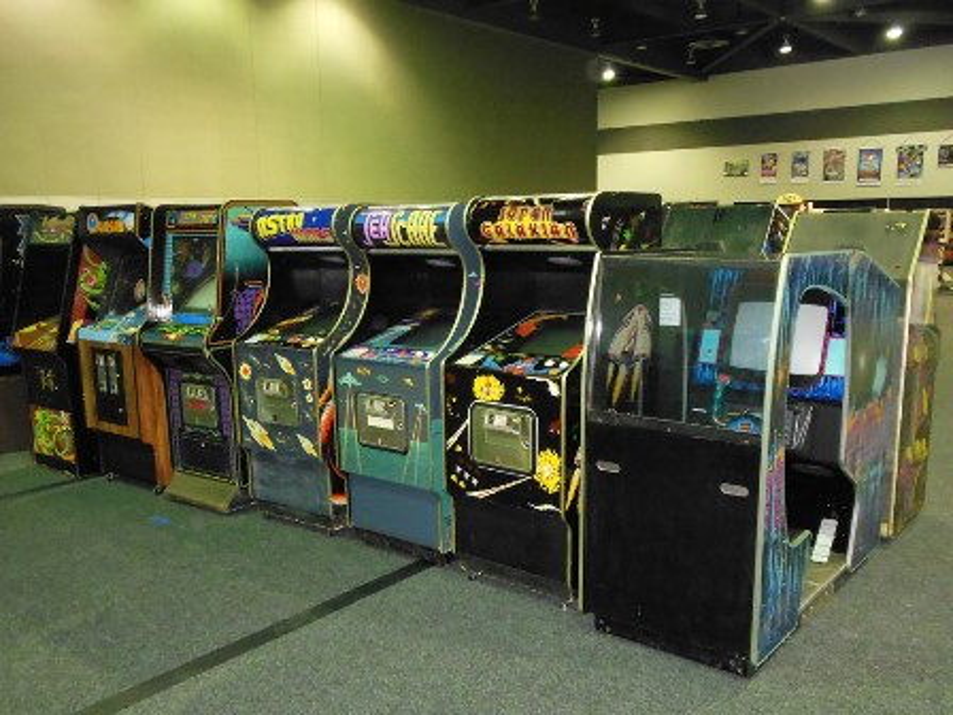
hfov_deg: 61.7
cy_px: 358
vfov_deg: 48.2
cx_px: 476
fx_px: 798
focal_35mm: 29
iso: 1600
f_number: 3.3
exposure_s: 1/25
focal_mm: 5.2
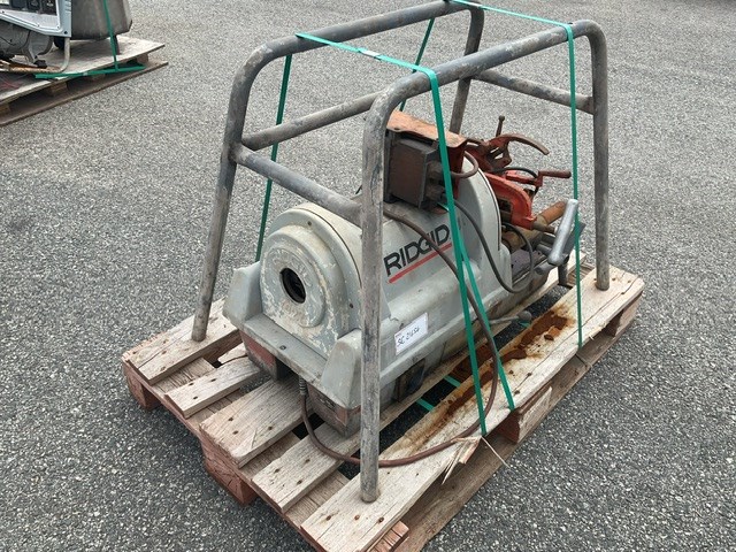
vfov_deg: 48.2
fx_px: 617
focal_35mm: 29
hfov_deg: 61.7
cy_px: 276
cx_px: 368
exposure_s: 1/997
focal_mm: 3
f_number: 1.8
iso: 16
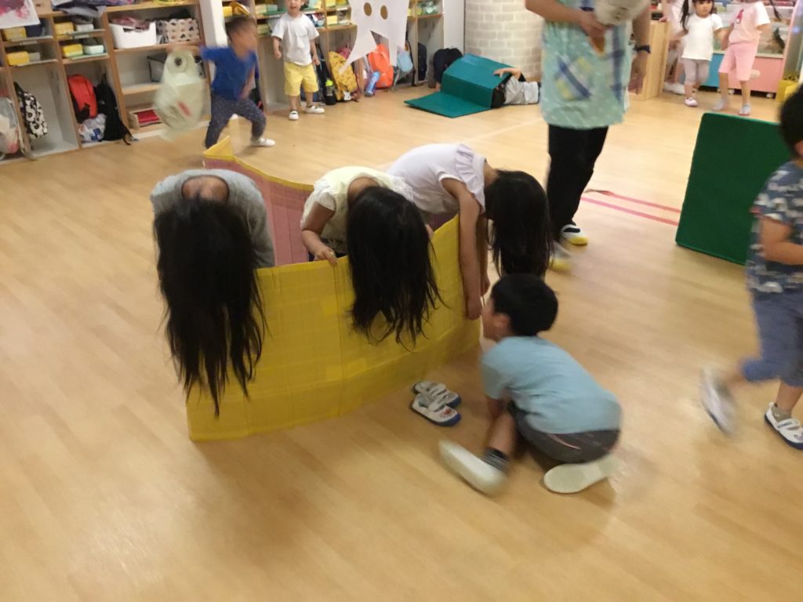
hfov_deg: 58.4
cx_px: 402
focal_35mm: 31
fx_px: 719
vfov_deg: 45.4
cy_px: 301
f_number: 2.4
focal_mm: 3.3
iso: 500
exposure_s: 1/17
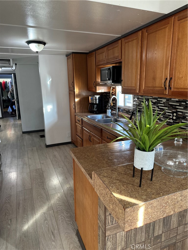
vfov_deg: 71.6
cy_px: 125
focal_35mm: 24
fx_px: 174
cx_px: 94
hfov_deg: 56.8
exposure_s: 1/60
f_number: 1.78
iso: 200
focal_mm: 6.86
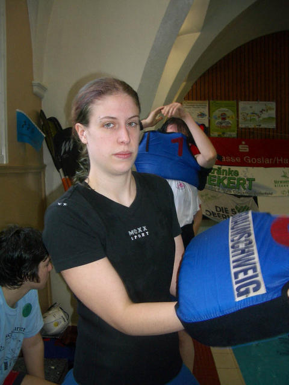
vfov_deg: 52.6
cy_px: 192
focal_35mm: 35
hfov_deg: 40.7
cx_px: 144
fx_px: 390
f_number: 2.6
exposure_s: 1/60
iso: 100
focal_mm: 5.8
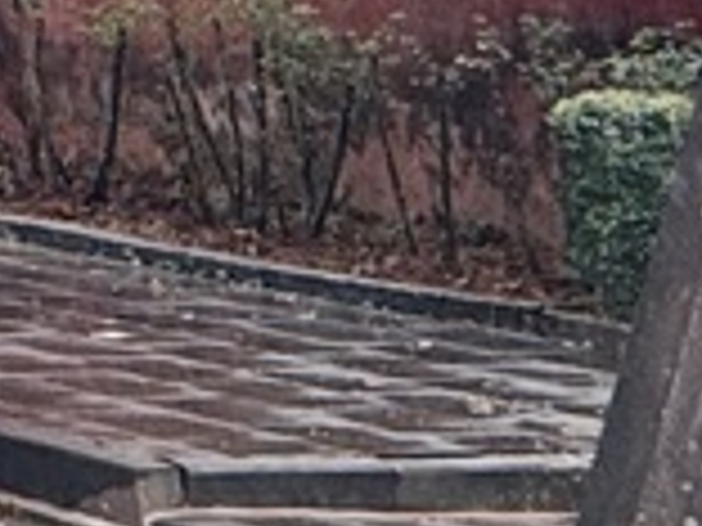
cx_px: -1395
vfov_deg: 4.6
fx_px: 6408
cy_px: -886
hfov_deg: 5.8
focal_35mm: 316
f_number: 1.78
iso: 100
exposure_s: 1/273
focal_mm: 6.76
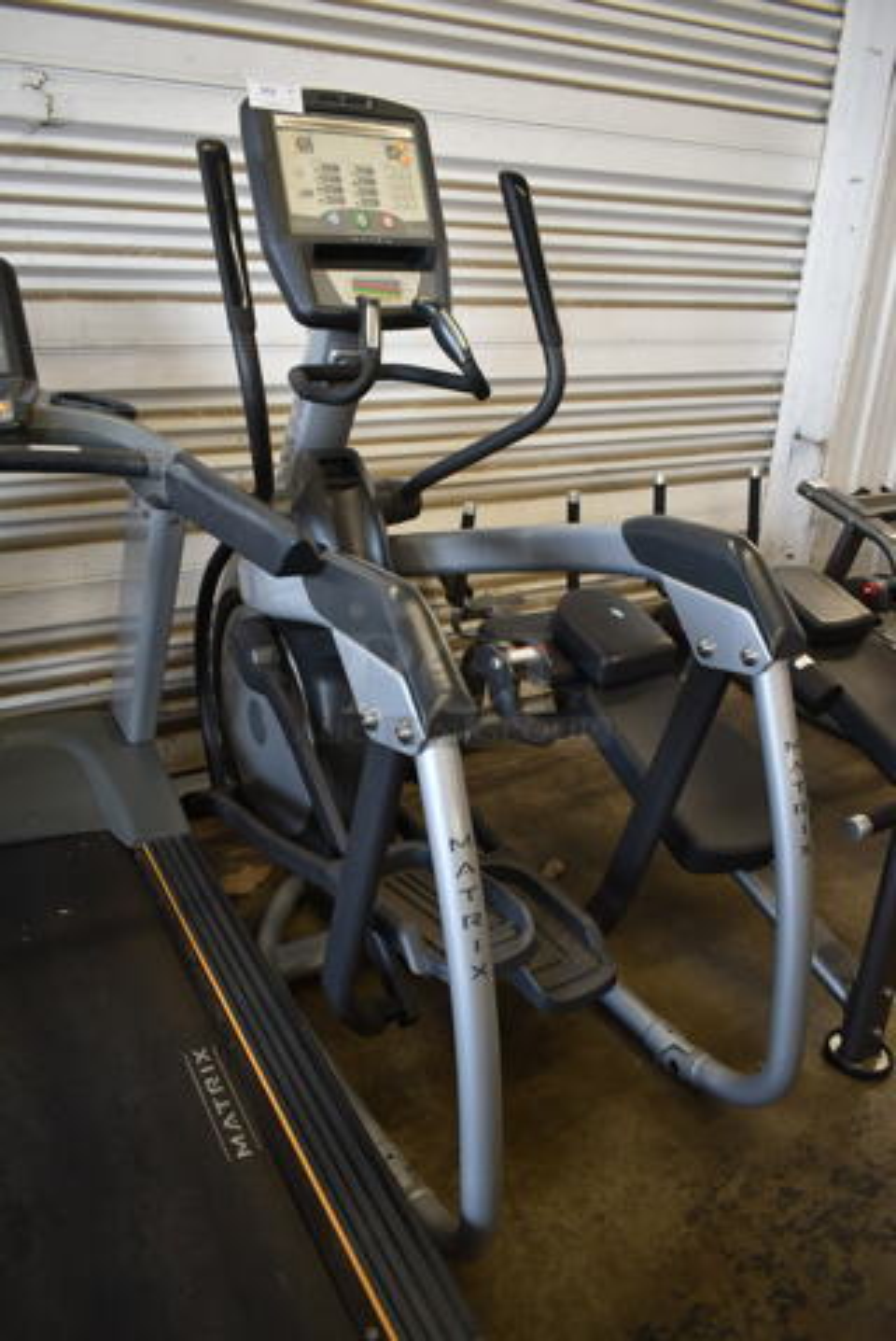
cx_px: 448
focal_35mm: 27
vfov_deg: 67.4
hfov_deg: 48.0
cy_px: 670
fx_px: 1006
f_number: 3.5
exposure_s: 1/30
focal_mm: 18
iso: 220
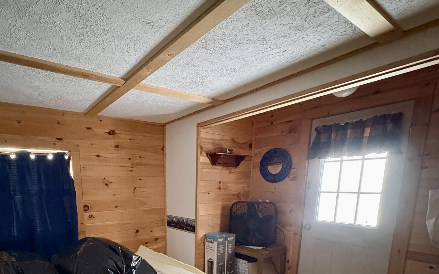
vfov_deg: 52.9
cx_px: 159
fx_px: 251
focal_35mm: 21
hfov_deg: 80.4
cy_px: 226
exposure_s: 1/30
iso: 1250
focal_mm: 2.22
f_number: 2.2
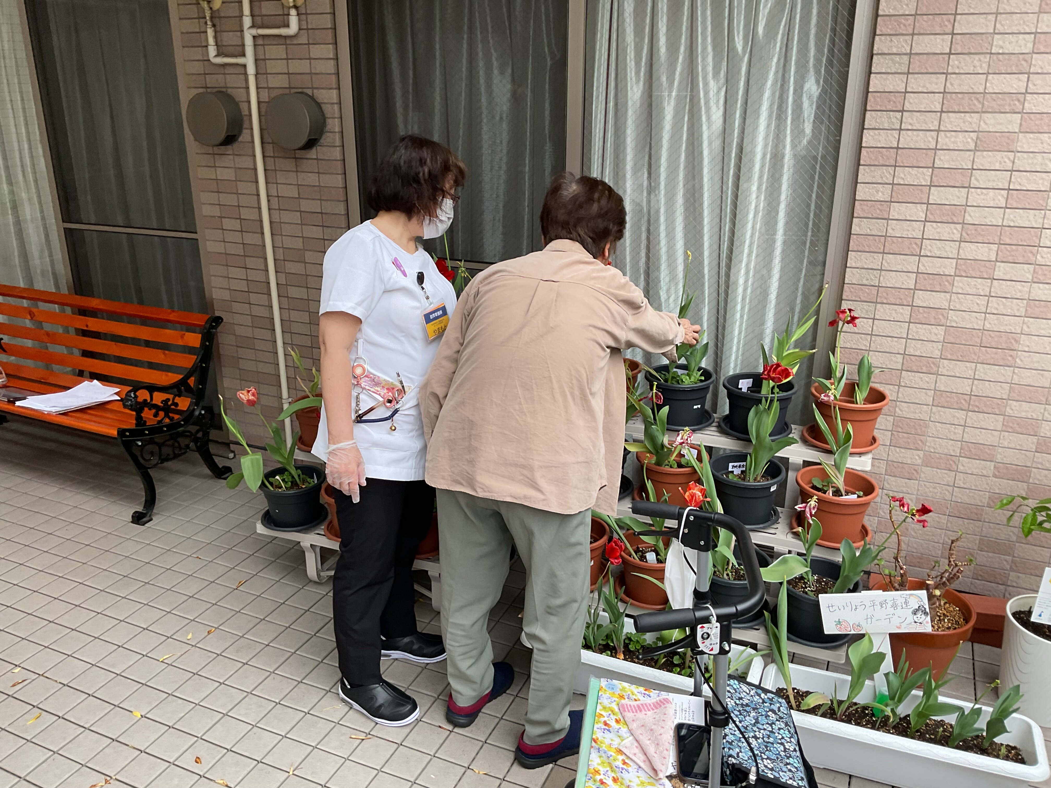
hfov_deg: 61.7
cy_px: 394
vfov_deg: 48.2
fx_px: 880
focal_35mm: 29
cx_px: 526
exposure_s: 1/120
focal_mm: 3
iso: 32
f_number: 1.8
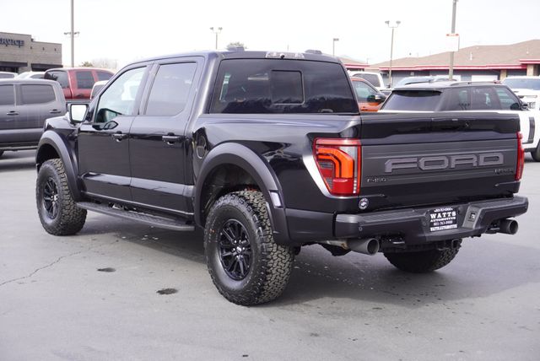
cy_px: 180
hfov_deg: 37.8
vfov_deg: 25.8
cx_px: 270
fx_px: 788
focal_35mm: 52
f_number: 7.1
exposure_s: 1/80
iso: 100
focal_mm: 35
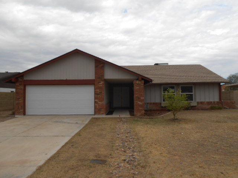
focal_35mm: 26
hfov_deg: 67.3
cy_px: 89
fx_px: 179
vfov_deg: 53.1
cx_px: 119
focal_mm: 4.6
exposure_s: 1/800
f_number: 3.5
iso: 80
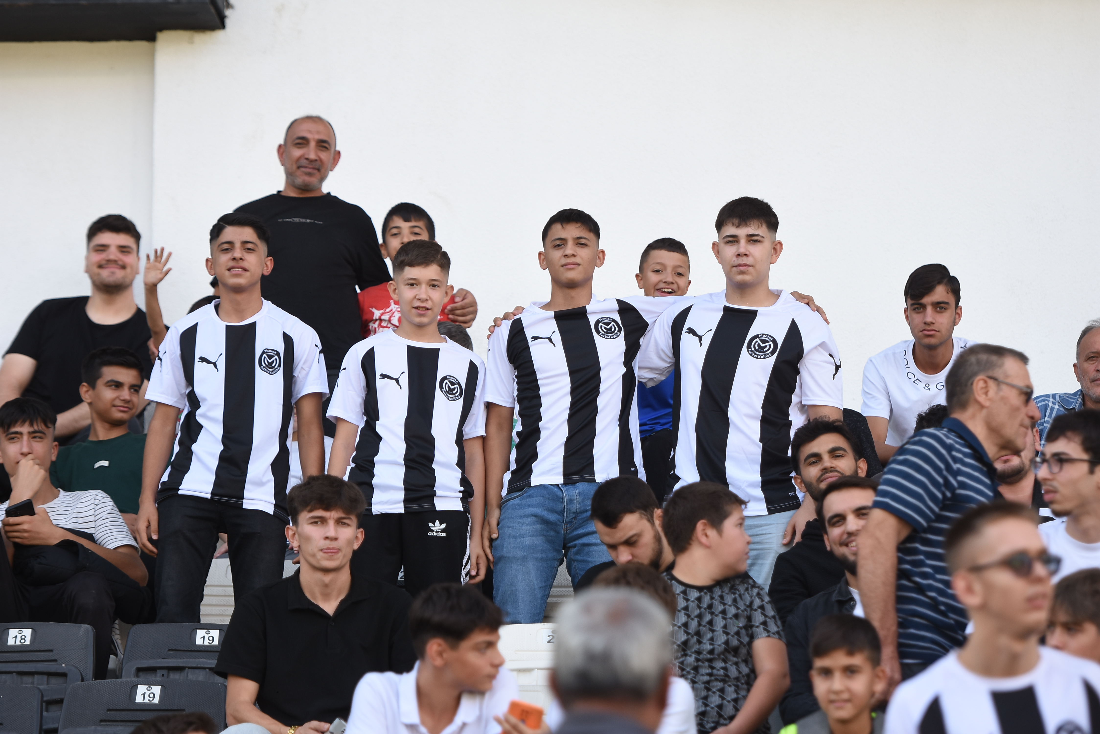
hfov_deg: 9.5
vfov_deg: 6.3
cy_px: 367
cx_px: 550
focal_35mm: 218
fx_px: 6647
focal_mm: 145
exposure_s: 1/800
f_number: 2.8
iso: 250
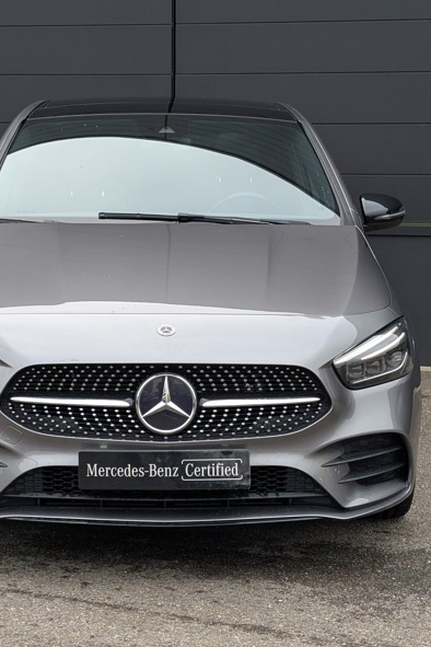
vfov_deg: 29.2
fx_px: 1239
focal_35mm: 69
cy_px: 320
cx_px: 191
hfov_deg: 19.7
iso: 26
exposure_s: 1/261
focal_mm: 6.9
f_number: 1.68
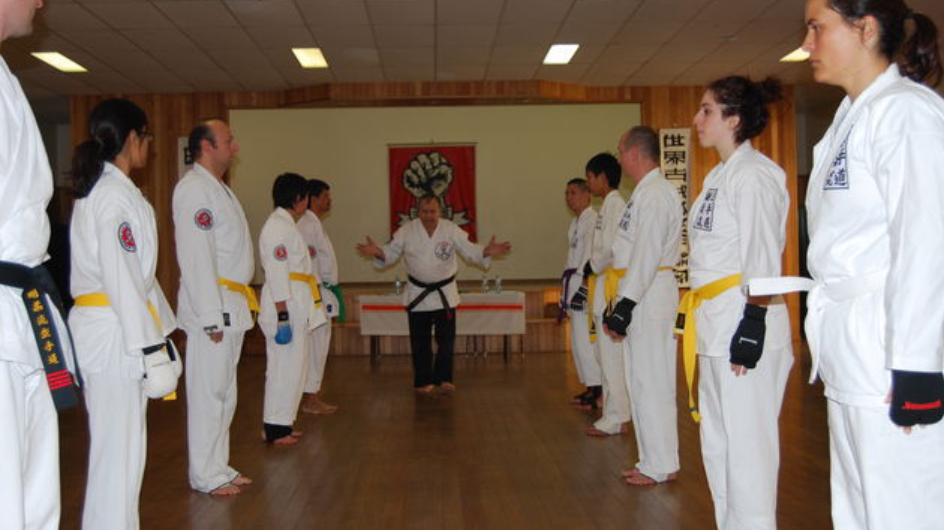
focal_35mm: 50
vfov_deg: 24.2
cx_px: 468
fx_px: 1240
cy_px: 255
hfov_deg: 41.7
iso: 200
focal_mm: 31
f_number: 4.5
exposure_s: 1/60
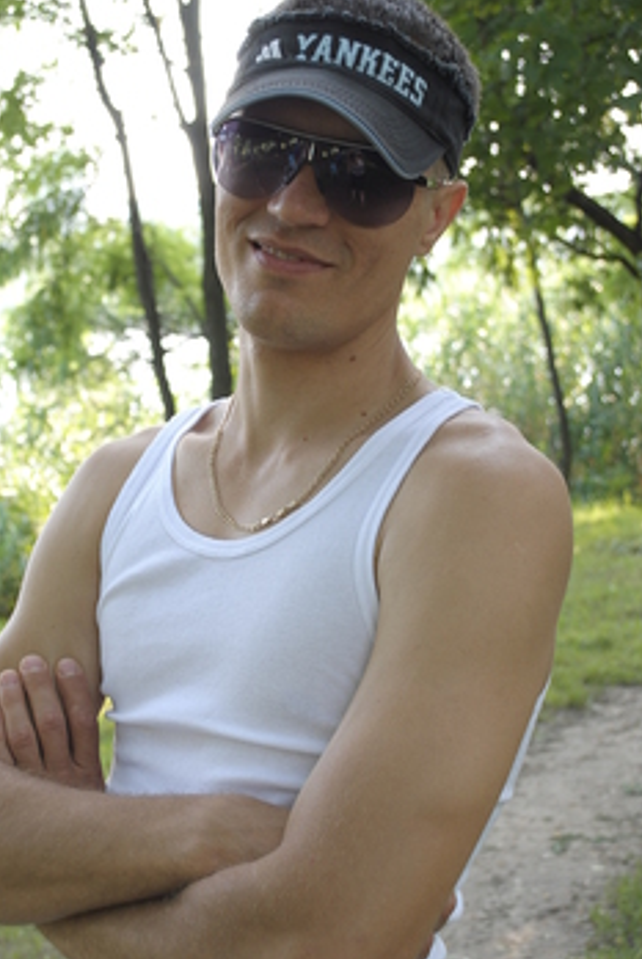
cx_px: 244
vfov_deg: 32.3
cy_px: 488
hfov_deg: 21.9
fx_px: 1653
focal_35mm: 62
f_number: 5.6
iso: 200
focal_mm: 32
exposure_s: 1/30
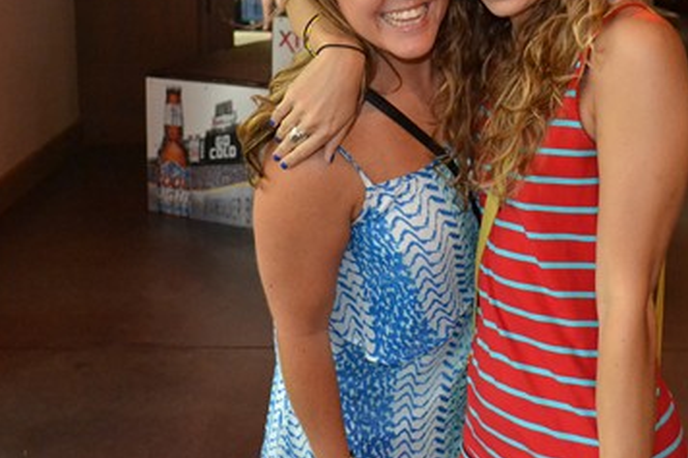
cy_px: 109
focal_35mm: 51
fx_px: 974
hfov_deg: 38.5
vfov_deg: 26.1
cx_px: 454
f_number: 3.8
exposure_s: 1/60
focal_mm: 22
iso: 3200
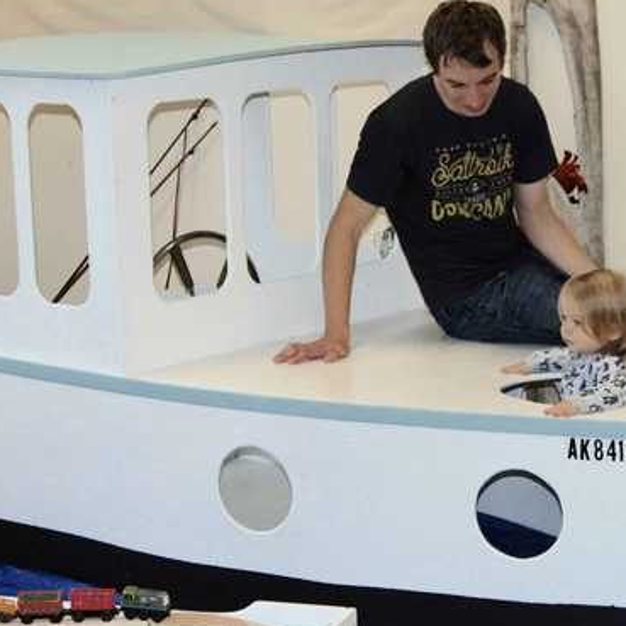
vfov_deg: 16.2
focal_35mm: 107
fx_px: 2192
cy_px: 335
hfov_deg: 16.2
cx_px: 458
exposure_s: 1/60
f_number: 4.5
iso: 200
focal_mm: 31
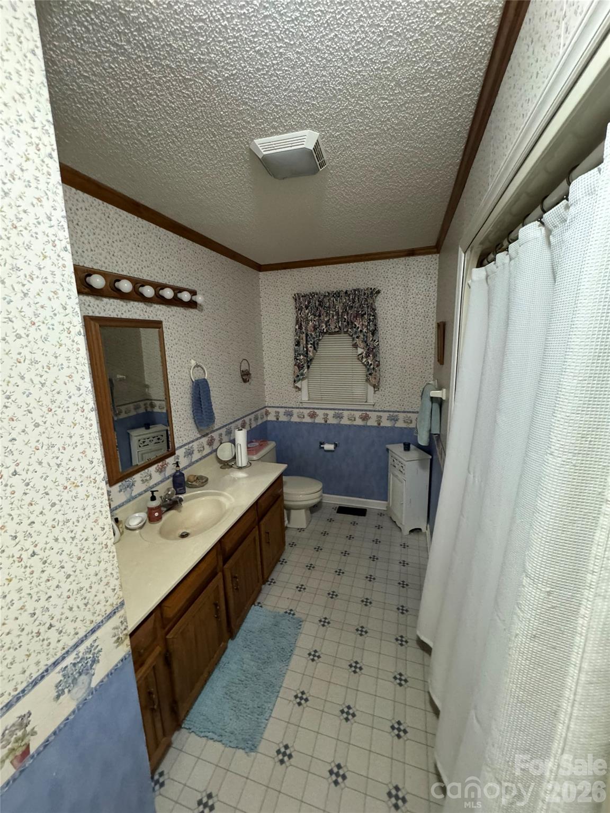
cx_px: 305
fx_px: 329
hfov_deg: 85.7
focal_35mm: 14
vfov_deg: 102.1
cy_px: 406
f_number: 2.2
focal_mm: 2.22
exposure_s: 1/60
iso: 800
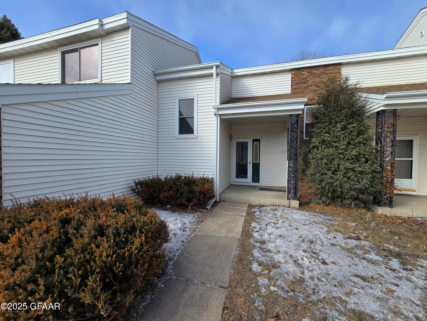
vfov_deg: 89.9
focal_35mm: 13
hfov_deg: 106.2
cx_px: 214
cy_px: 160
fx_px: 160
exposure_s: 1/1513
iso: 50
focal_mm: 2.2
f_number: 2.2
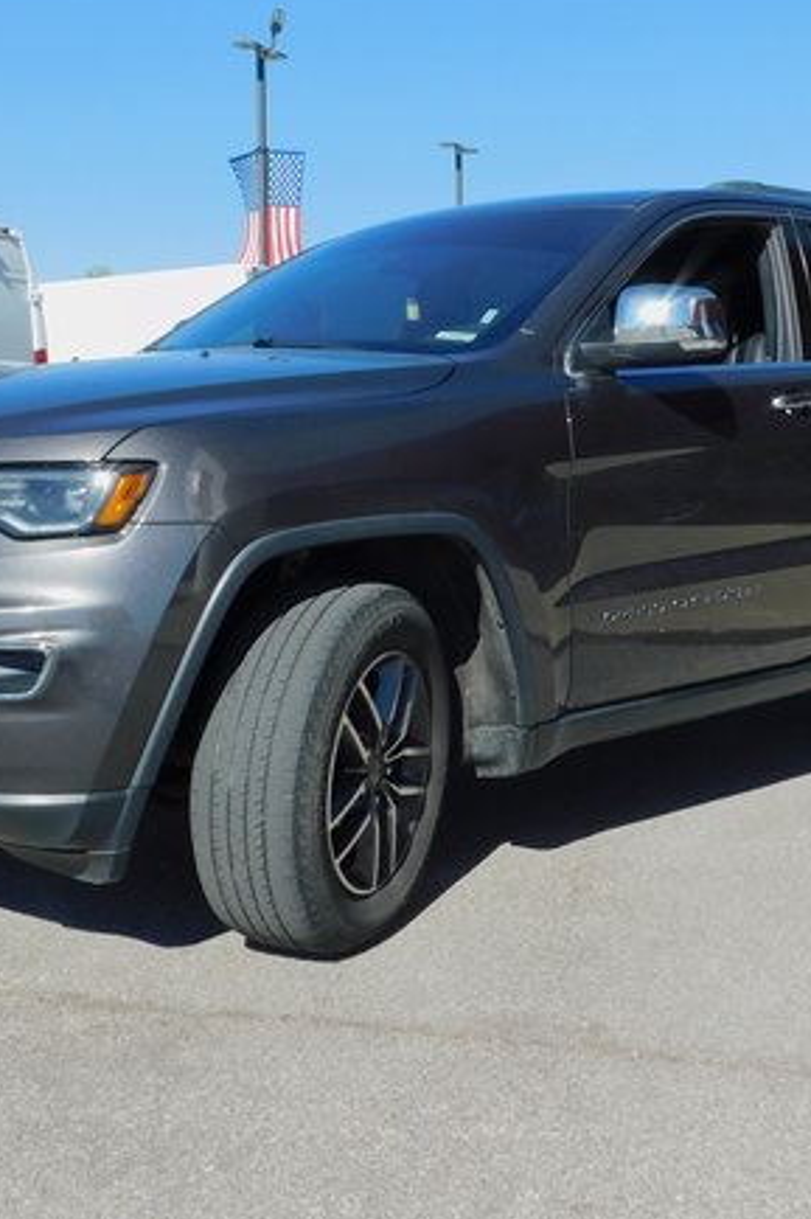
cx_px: 429
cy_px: 565
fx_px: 1556
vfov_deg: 42.7
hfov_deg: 29.2
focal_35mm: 46
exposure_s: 1/1250
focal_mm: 5.3
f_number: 3.2
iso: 125
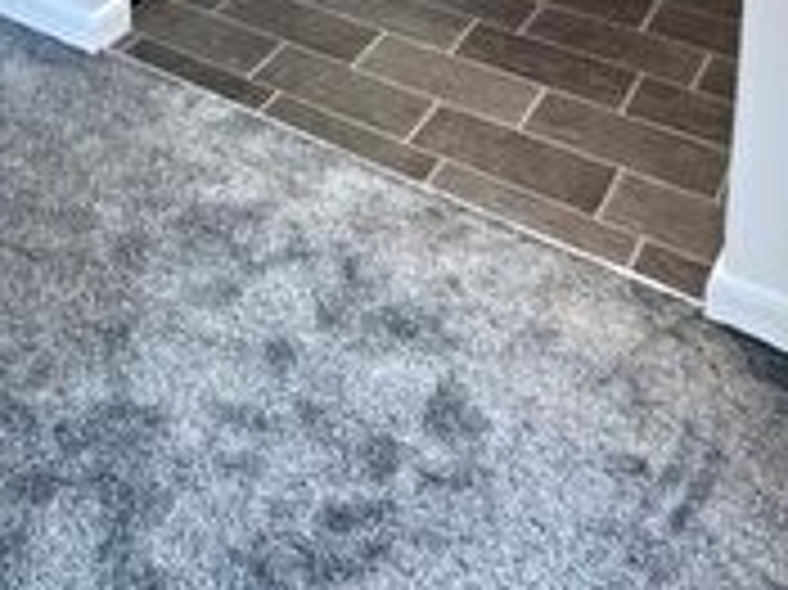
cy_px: -462
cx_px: -230
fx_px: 1274
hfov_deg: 28.4
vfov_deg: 19.6
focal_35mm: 56
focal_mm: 2.22
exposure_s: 1/50
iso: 320
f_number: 2.2
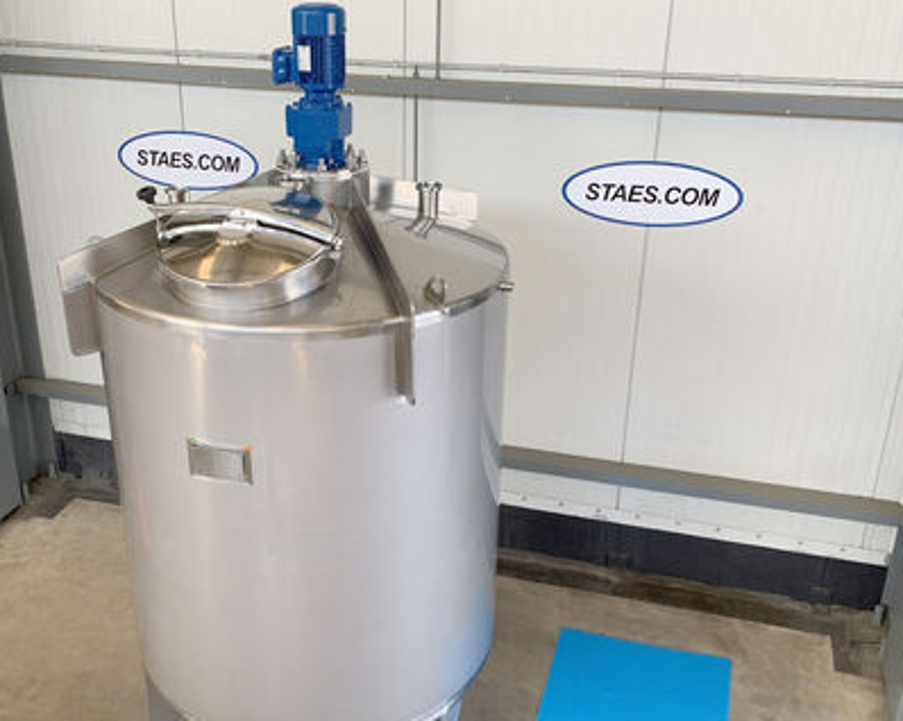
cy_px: 433
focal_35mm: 34
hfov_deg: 52.5
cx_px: 360
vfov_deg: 43.1
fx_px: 908
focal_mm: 4.25
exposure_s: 1/121
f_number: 1.8
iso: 50
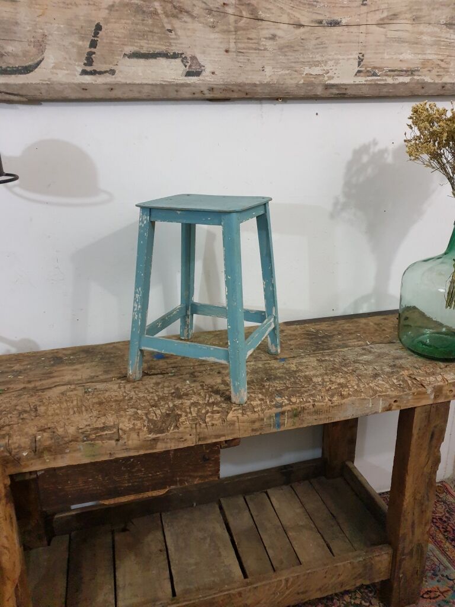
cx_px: 228
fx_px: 456
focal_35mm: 26
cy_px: 304
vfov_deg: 67.3
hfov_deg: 53.1
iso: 400
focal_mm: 4.3
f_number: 1.5
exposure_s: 1/50
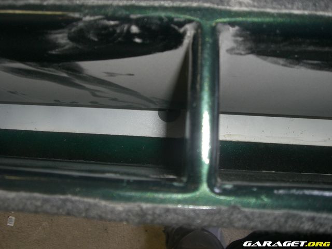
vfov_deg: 37.7
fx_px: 364
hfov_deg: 49.0
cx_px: 166
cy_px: 124
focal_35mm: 38
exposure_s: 1/60
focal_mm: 6.2
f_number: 2.7
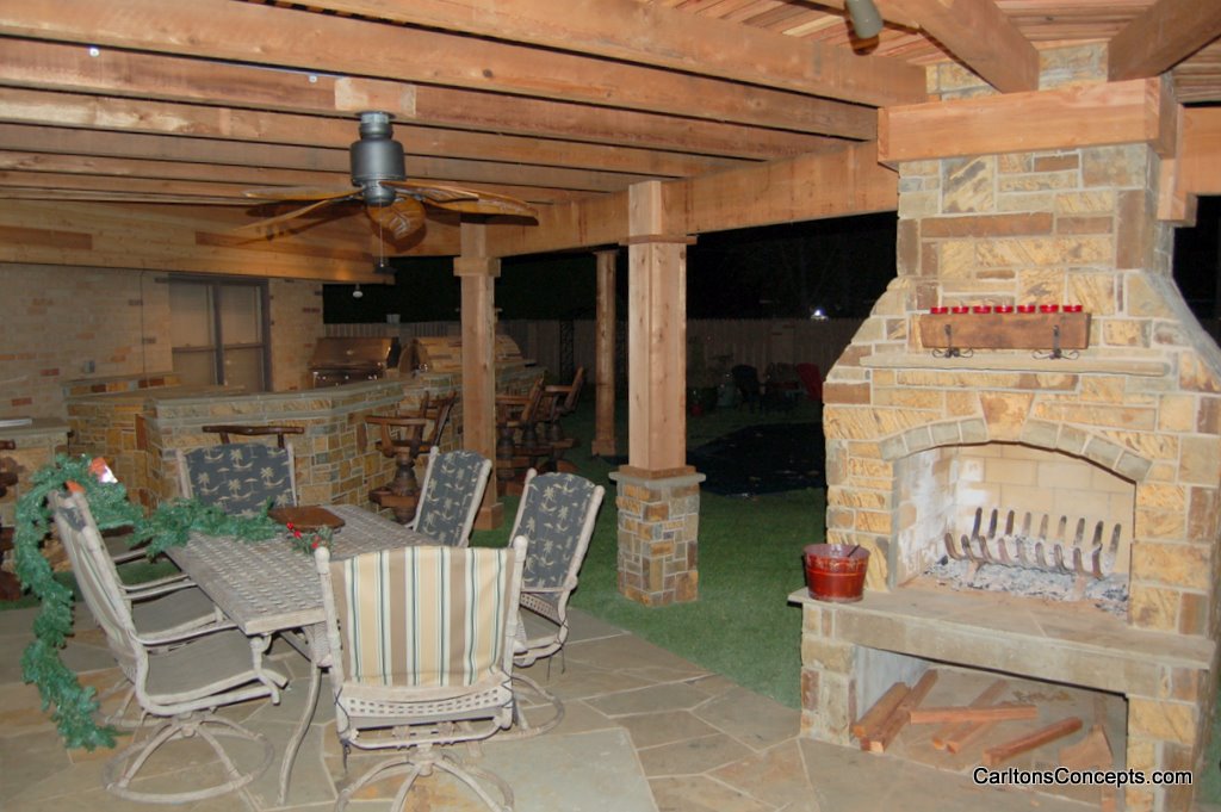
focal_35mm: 27
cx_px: 610
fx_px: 915
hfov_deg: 67.4
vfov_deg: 47.9
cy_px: 406
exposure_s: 1/60
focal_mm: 18
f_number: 3.5
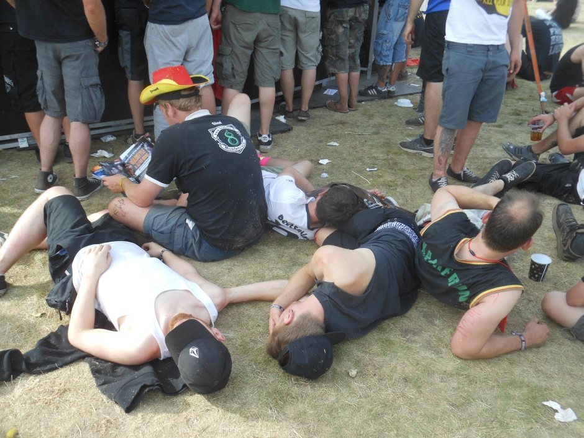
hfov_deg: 55.4
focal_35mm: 33
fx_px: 557
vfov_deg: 42.9
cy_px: 219
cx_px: 292
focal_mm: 6
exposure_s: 1/250
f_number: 3.5
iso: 100
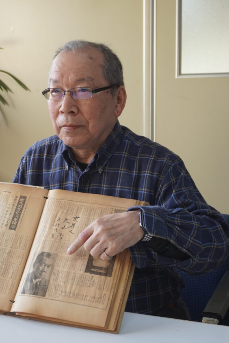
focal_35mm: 57
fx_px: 542
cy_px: 170
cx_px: 81
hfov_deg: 23.8
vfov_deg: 35.2
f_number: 4.5
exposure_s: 1/160
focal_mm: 25
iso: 640
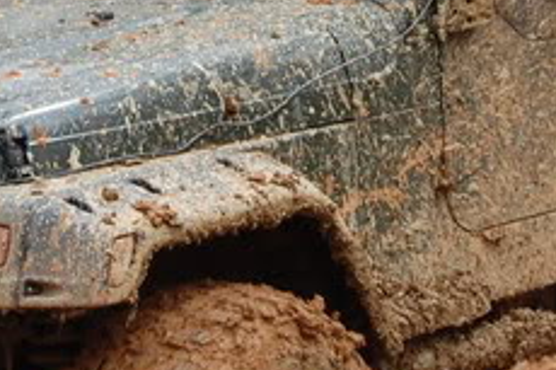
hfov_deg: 7.2
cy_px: 44
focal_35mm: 287
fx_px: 4425
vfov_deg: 4.8
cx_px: 215
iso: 200
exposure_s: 1/160
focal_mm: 55
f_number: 9
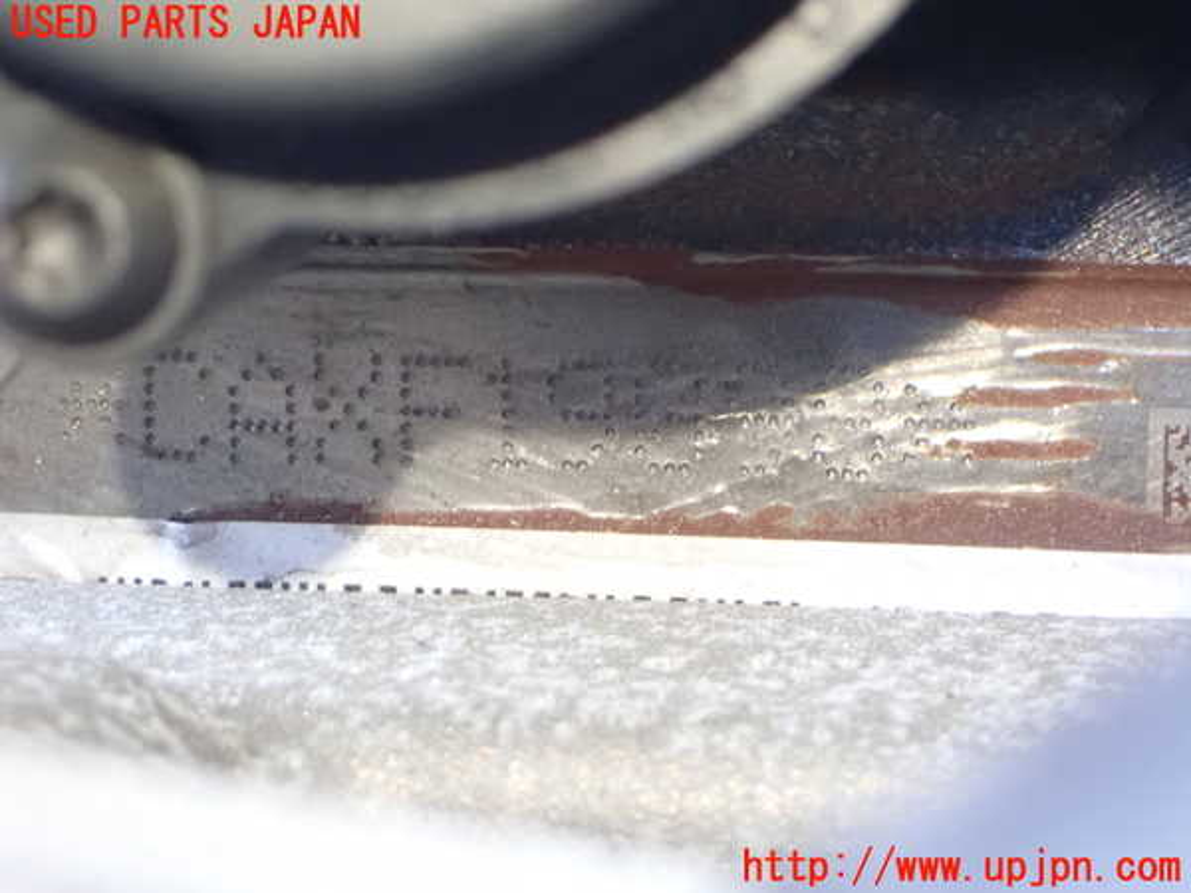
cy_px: 446
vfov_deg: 18.0
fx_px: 2821
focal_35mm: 82
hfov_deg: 23.8
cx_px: 596
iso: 1600
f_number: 4.3
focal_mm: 14.62
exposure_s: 1/30
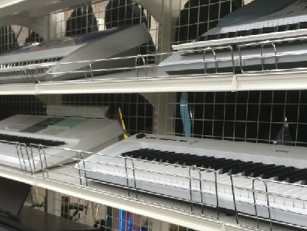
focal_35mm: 66
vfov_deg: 21.5
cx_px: 188
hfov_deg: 29.3
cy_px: 232
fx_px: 586
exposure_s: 1/40
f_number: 2.2
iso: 40
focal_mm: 4.15
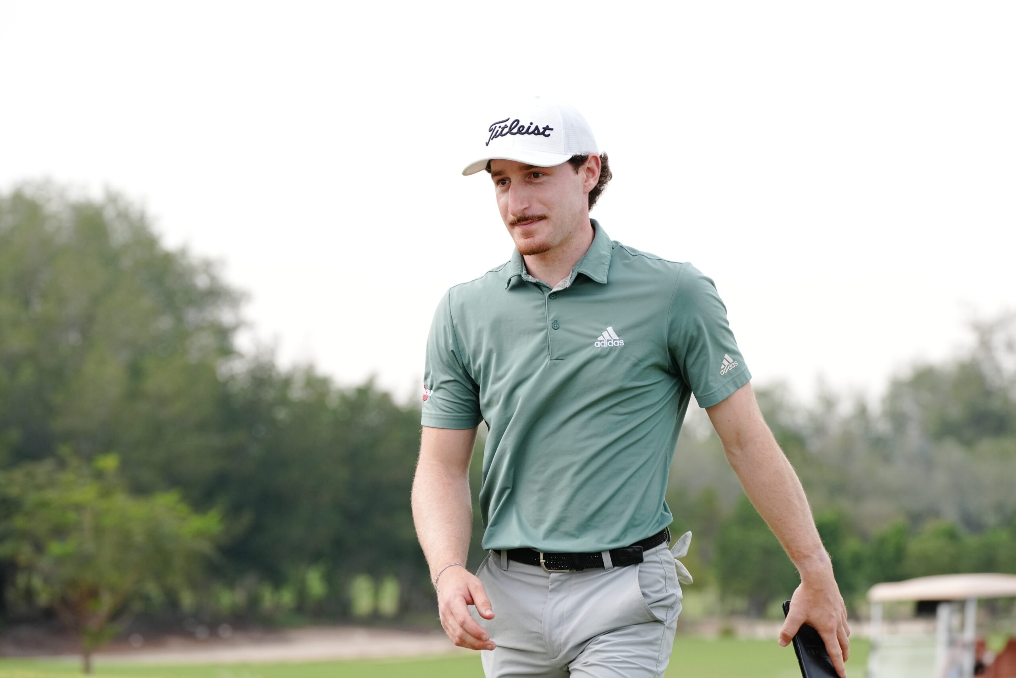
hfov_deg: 11.1
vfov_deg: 7.4
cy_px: 339
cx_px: 508
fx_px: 5221
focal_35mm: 185
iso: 800
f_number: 7.1
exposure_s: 1/800
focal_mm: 185
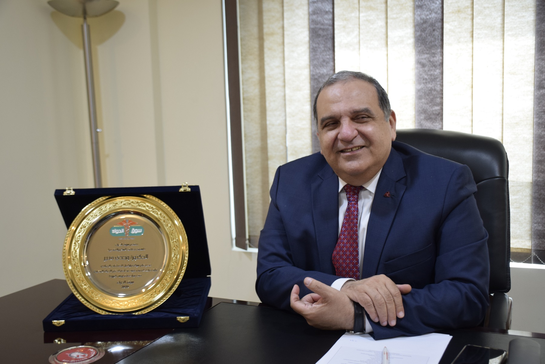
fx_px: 590
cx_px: 272
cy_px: 182
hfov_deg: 49.6
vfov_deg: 34.2
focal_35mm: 39
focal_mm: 26
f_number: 3.8
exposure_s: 1/40
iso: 640
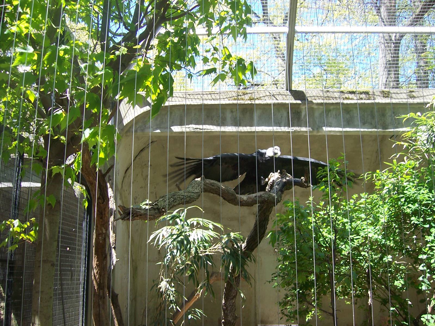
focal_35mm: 36
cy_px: 163
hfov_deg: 51.4
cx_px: 218
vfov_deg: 39.7
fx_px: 452
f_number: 3
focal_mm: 6
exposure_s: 1/180
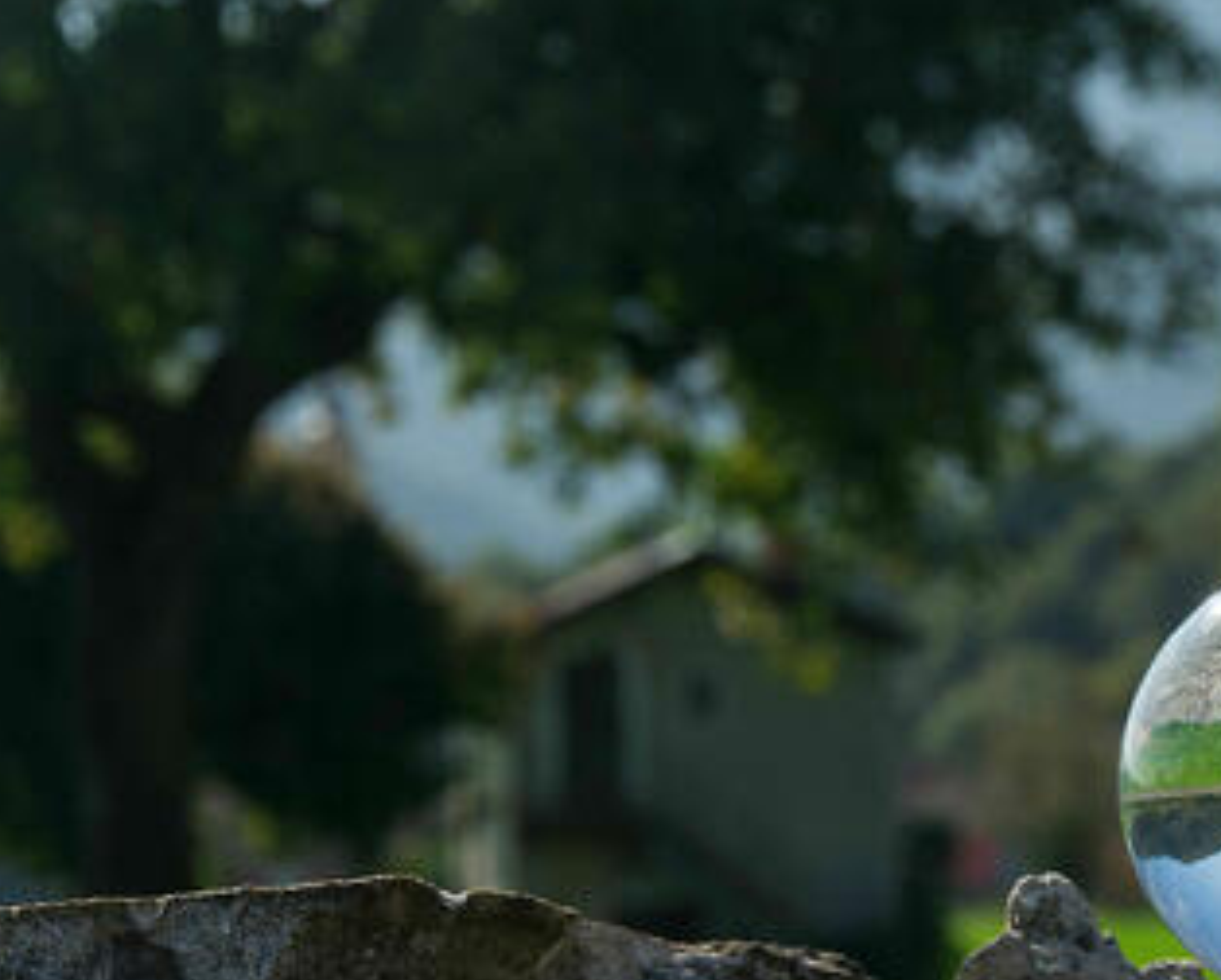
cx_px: 824
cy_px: 451
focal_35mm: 188
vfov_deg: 8.2
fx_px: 6802
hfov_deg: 10.2
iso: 160
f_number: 10
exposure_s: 1/320
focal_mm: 70
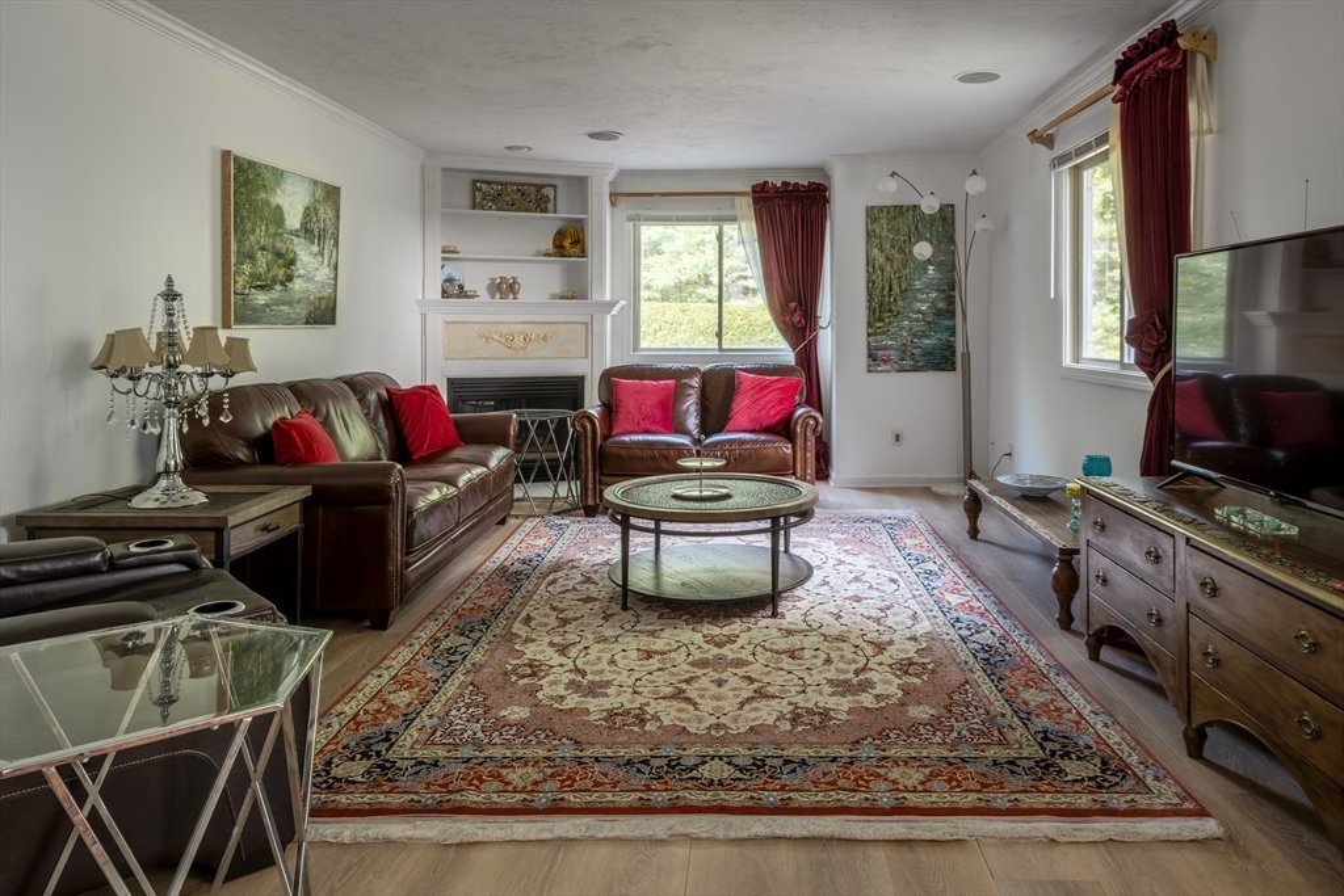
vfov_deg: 53.1
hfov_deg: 73.7
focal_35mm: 24
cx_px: 672
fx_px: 896
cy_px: 448
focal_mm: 24
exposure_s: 1/3
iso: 64
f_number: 18
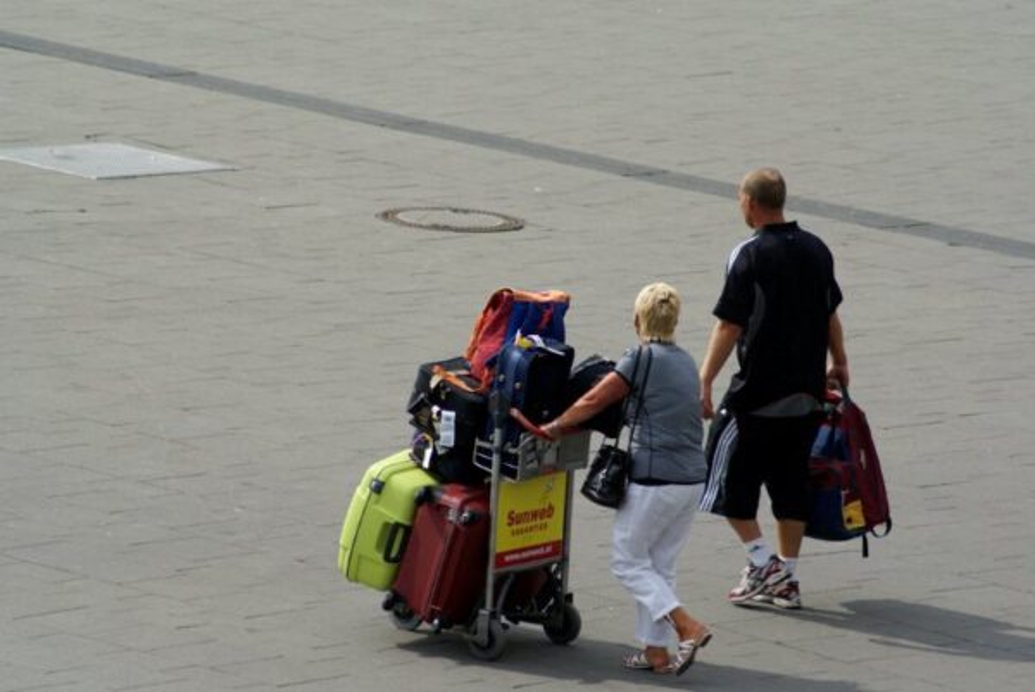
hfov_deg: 6.9
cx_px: 518
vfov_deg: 4.6
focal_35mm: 300
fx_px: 8631
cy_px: 346
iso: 100
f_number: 7.1
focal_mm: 200
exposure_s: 1/400
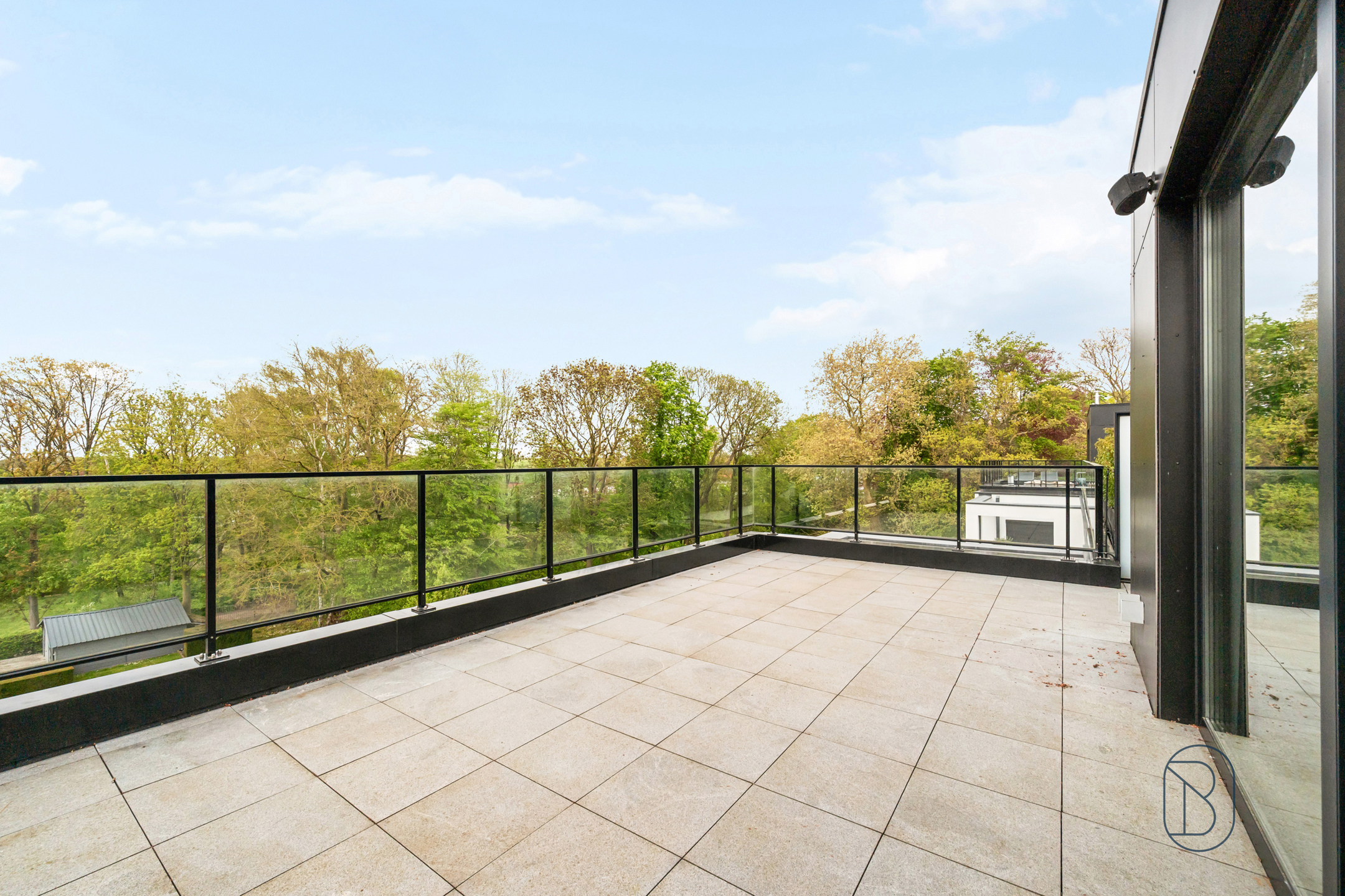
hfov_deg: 104.3
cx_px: 672
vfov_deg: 81.2
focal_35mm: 14
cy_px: 448
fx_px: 523
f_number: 10
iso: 640
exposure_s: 1/800
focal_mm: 14
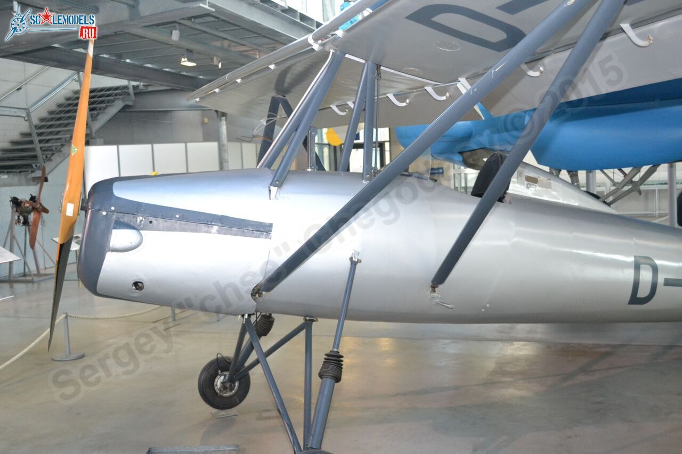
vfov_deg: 36.9
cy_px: 227
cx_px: 341
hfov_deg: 53.1
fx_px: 682
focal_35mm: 36
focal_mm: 24
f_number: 4
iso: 2200
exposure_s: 1/60
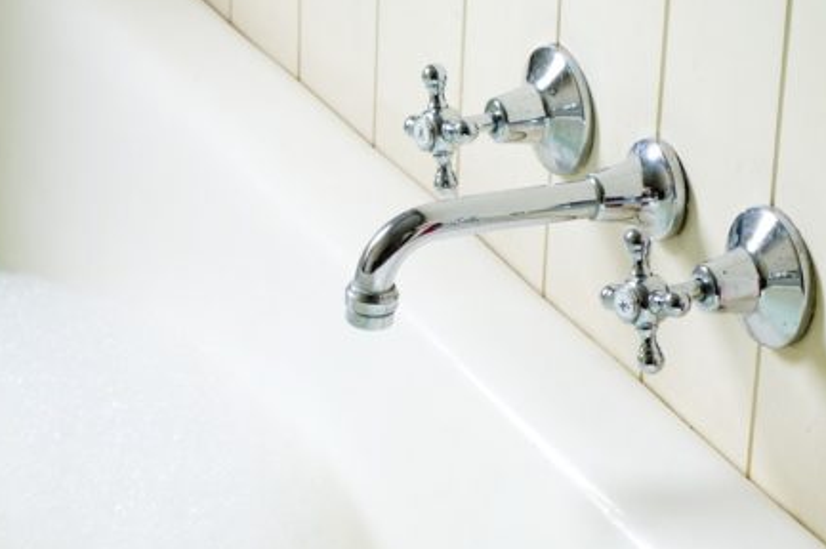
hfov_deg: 15.3
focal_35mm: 133
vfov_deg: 10.3
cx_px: 97
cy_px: 446
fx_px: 3049
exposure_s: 1/1.25
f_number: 7.1
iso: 125
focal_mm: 50
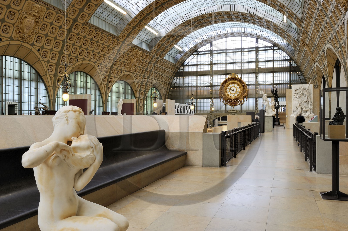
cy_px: 116
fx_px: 309
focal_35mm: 32
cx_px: 174
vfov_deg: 41.0
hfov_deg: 58.8
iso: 200
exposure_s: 1/2
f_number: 16
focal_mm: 32
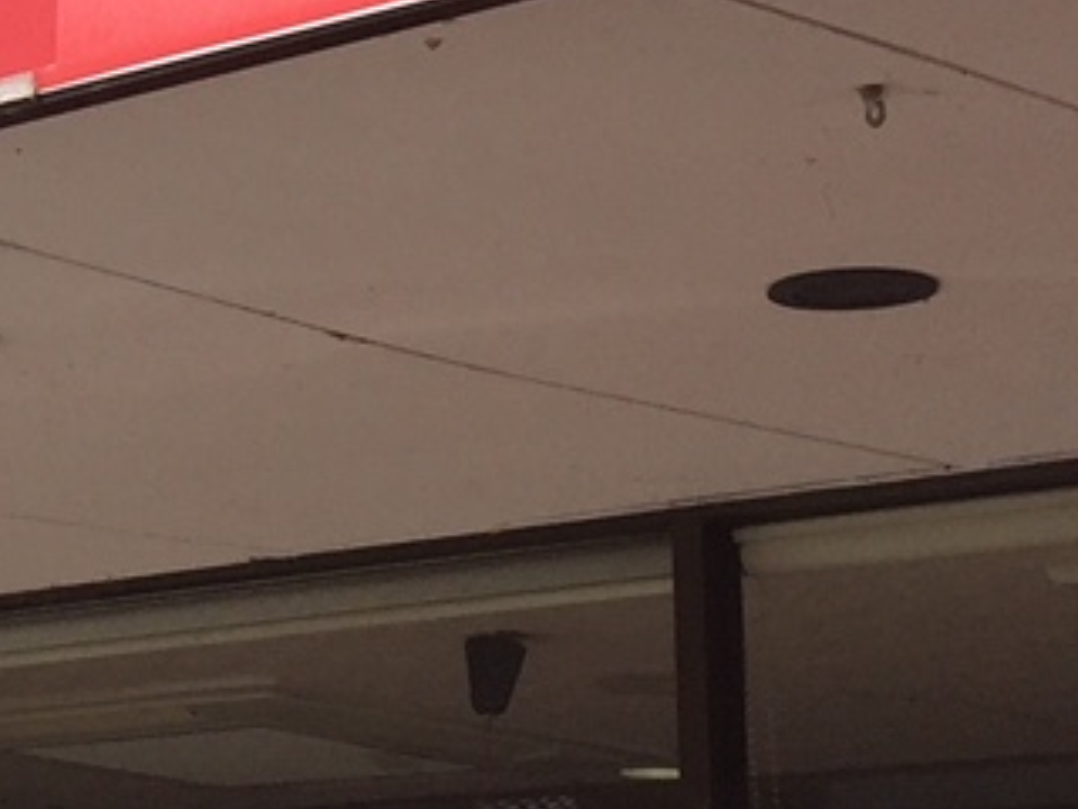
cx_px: -664
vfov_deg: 10.0
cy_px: 108
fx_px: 4609
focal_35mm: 148
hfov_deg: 12.5
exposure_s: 1/2083
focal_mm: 4.15
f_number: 2.2
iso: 32
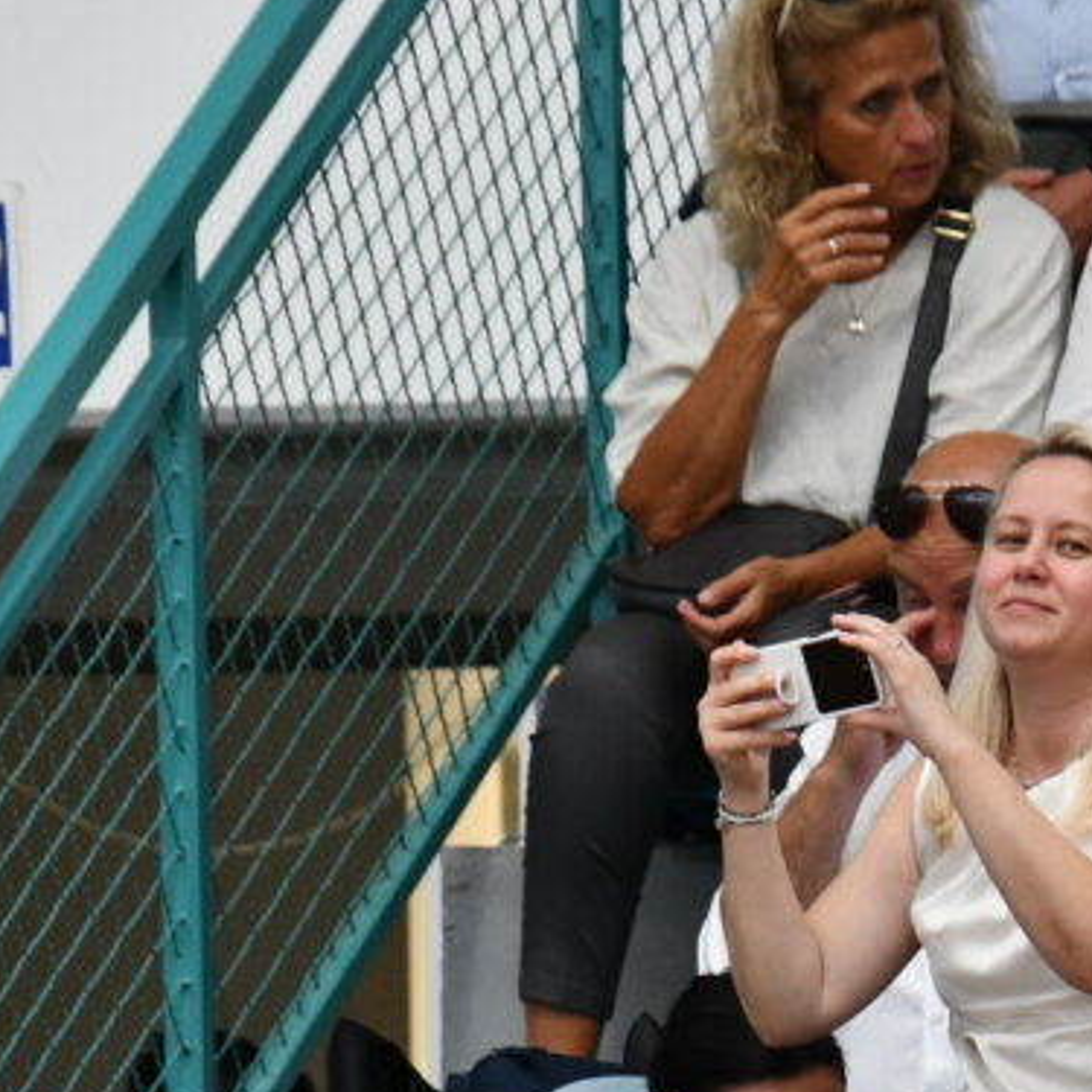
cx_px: 1156
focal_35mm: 643
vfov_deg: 2.7
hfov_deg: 2.7
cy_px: 939
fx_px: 22949
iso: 3200
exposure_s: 1/800
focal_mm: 185
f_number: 7.1
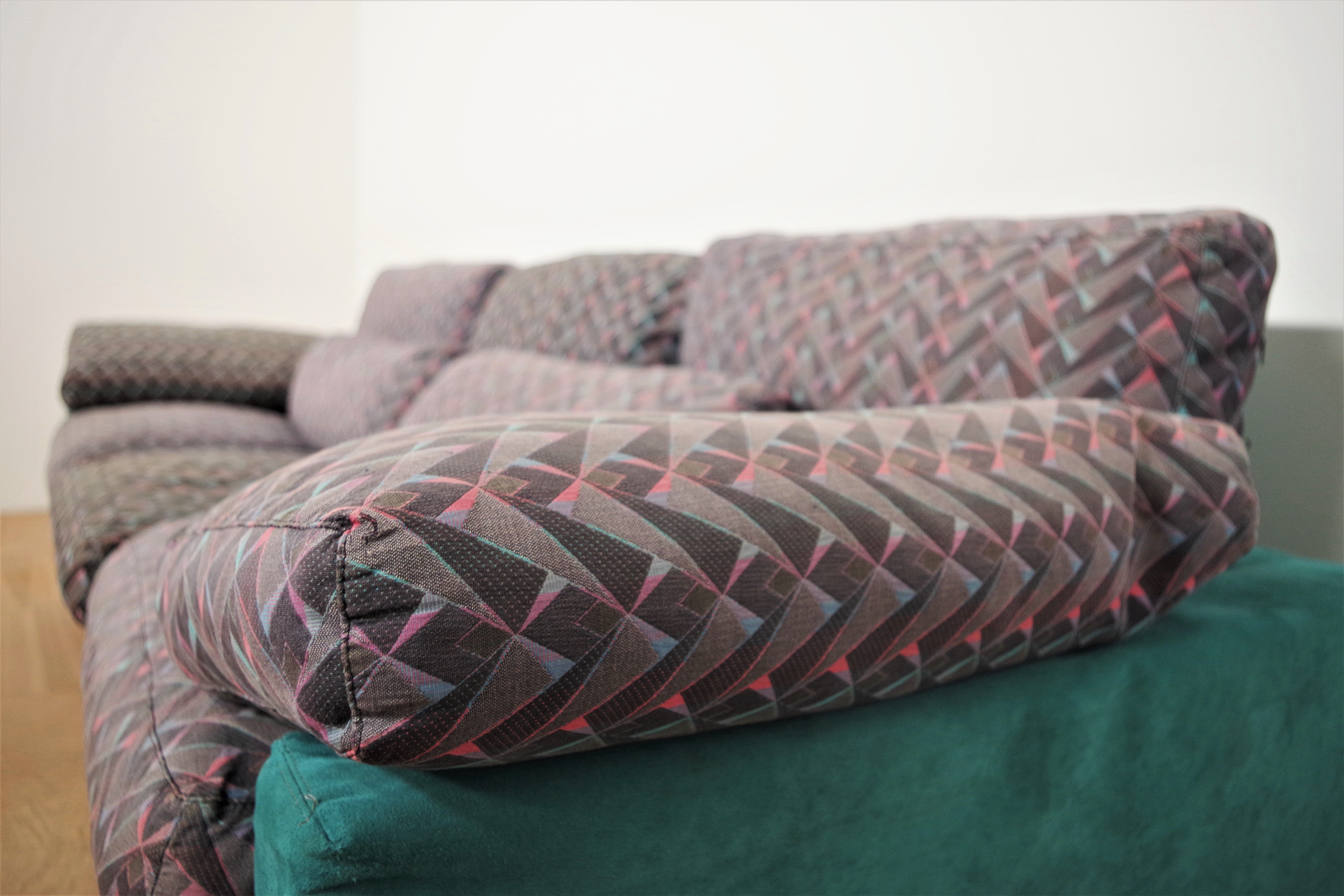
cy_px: 448
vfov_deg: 43.6
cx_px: 672
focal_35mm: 30
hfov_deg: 61.9
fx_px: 1120
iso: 800
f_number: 4
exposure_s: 1/60
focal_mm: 20
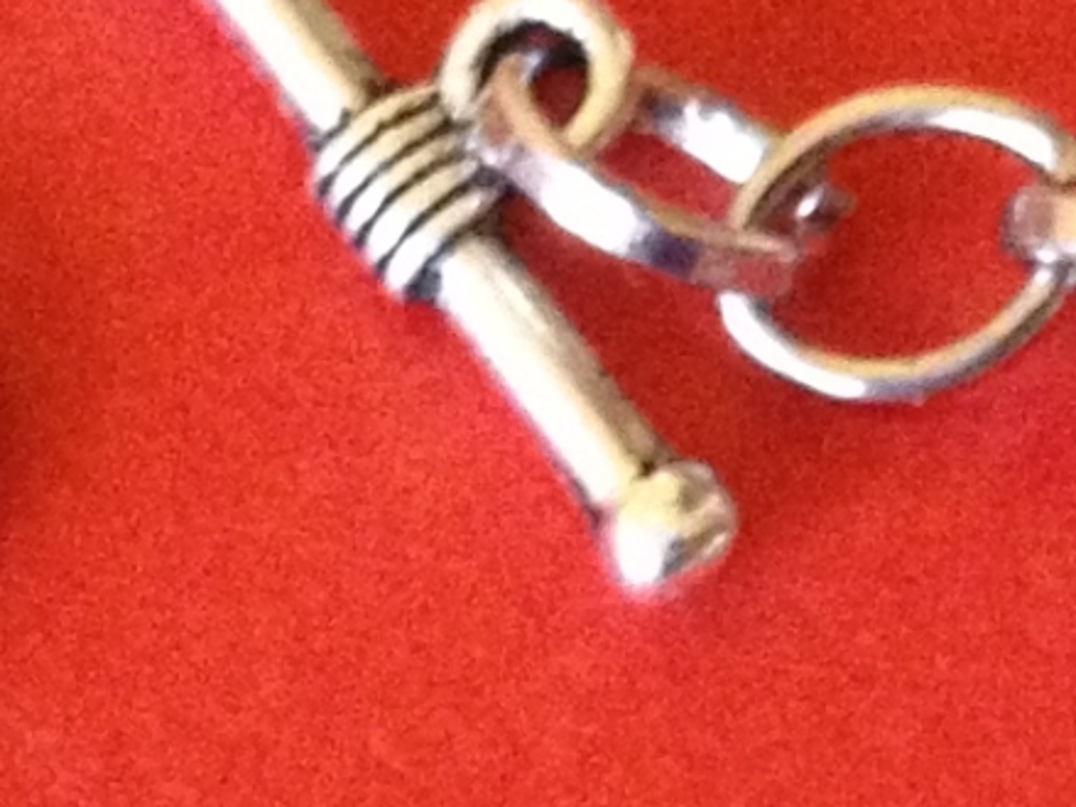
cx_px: -93
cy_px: 1999
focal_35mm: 237
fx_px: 7365
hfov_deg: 8.3
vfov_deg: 6.0
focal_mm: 4.28
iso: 500
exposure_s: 1/15
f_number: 2.4
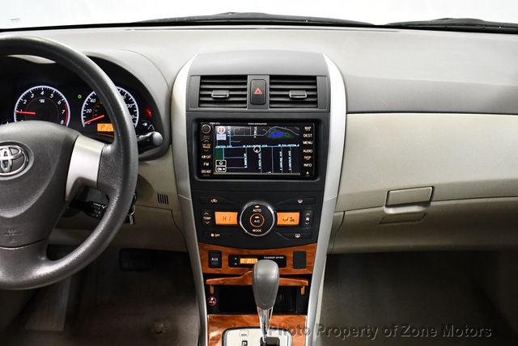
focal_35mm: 36
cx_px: 259
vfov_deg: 36.9
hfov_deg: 53.1
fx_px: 518
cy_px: 173
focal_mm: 18
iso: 3200
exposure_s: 1/80
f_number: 3.5
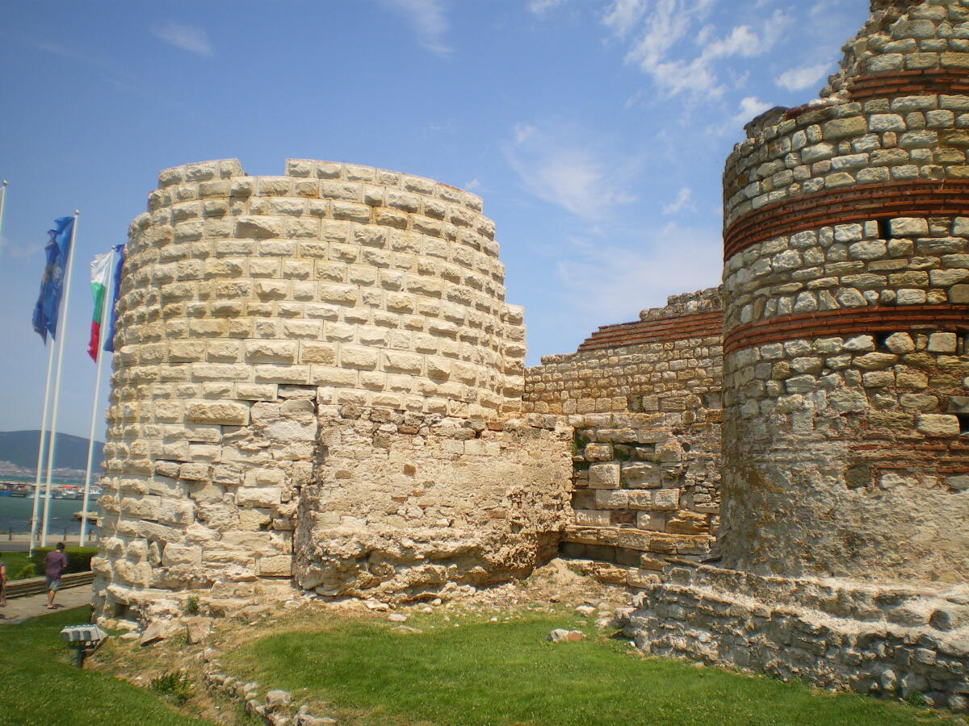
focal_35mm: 36
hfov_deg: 51.4
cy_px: 363
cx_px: 484
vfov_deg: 39.7
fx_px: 1008
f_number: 4.6
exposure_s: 1/500
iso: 50
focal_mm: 6.3
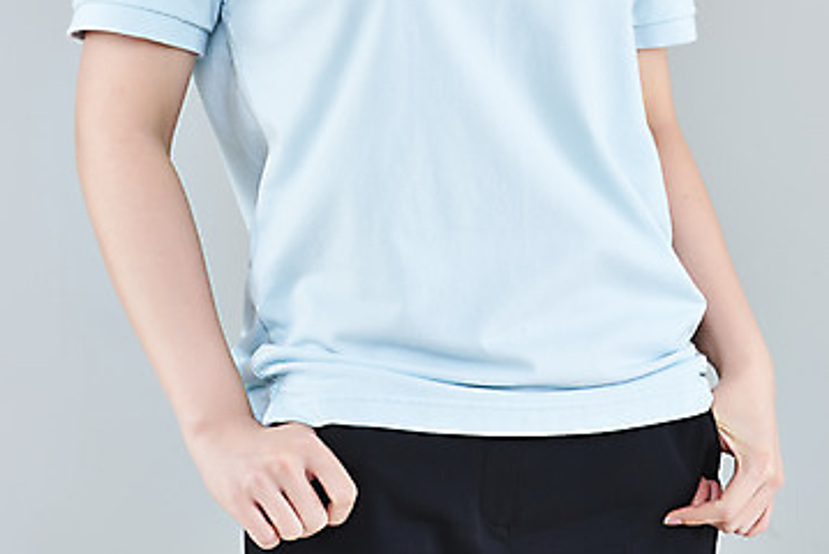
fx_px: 5761
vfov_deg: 5.5
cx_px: 445
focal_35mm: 250
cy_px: 99
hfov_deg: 8.2
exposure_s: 1/125
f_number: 16
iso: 100
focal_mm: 150
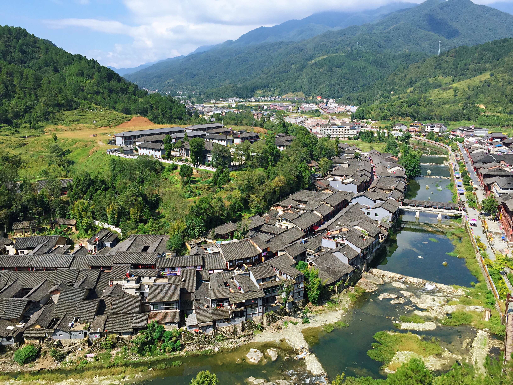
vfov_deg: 48.2
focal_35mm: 29
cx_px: 256
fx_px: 430
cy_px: 192
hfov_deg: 61.7
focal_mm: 4.15
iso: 32
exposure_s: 1/1522
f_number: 2.2
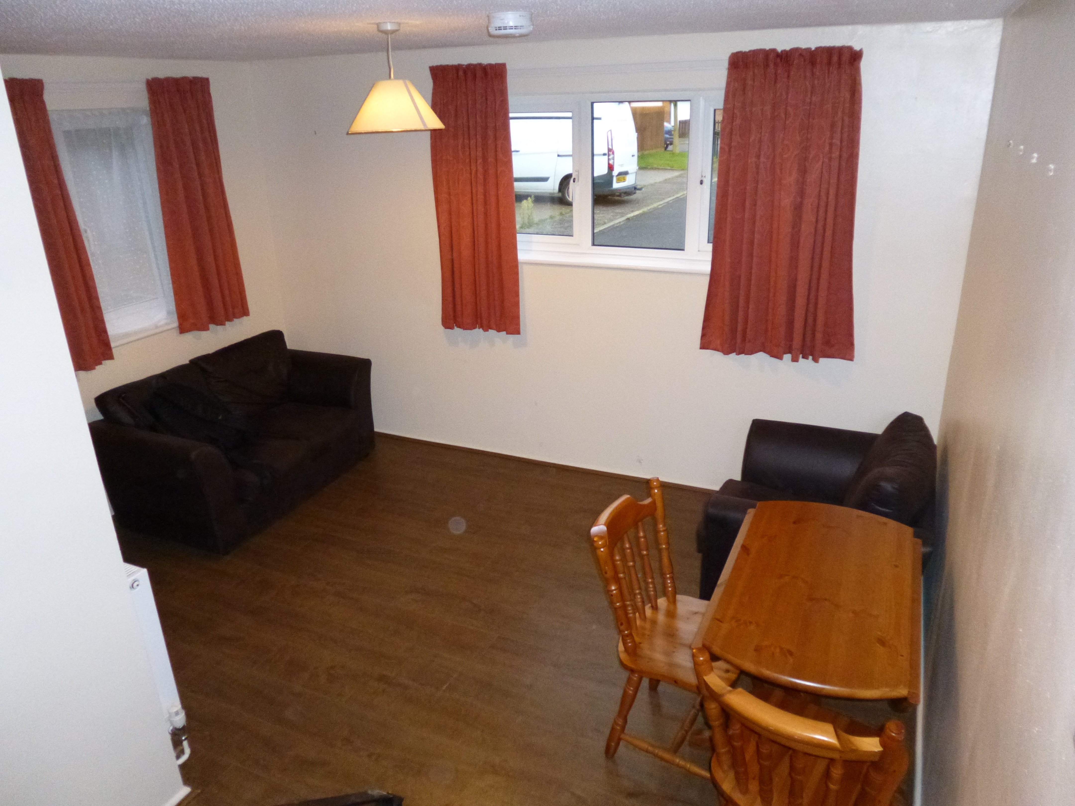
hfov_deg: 69.4
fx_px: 776
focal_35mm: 25
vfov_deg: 54.9
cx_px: 538
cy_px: 403
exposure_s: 1/60
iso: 800
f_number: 2.8
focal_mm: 4.3
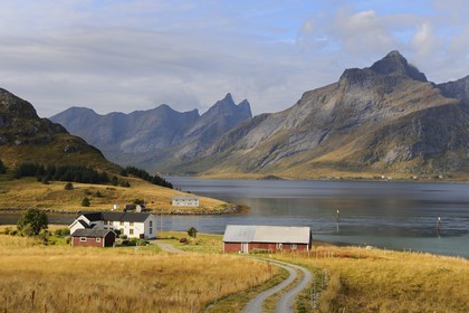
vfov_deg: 28.1
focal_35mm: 48
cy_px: 156
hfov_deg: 41.1
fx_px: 625
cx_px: 234
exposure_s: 1/250
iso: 200
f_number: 8
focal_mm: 48
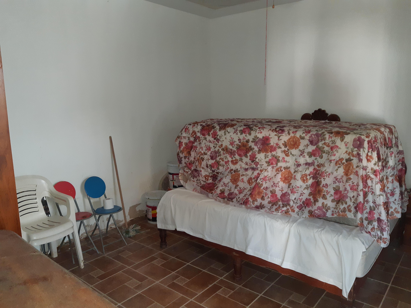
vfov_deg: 53.1
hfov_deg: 67.3
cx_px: 206
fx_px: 309
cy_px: 154
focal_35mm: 26
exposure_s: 1/25
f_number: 1.7
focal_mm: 3.92
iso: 500
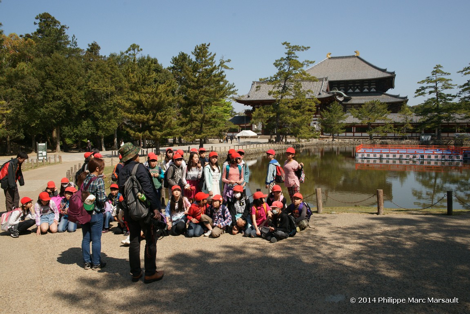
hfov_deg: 65.5
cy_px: 157
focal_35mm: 28
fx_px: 366
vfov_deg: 46.4
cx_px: 235
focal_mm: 28
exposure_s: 1/500
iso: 400
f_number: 11
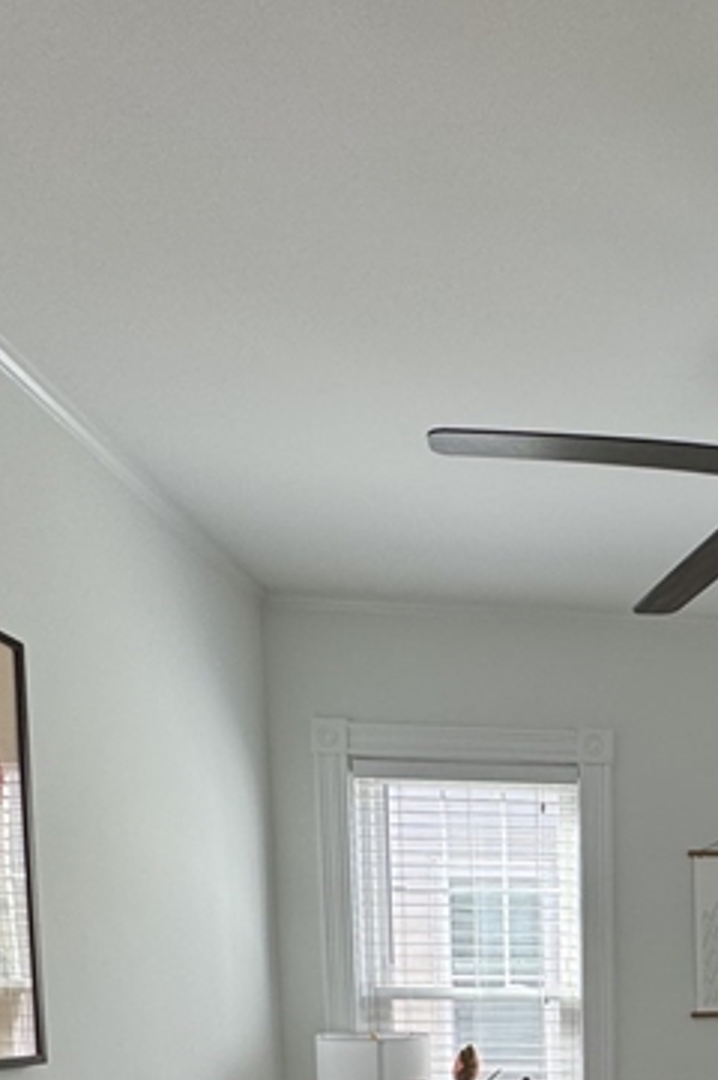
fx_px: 929
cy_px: 1077
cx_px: 775
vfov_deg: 49.4
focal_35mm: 31
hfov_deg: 36.3
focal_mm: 2.22
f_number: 2.2
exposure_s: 1/99
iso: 50
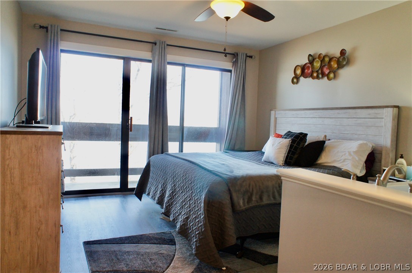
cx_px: 206
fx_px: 274
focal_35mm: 24
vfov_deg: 52.9
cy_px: 136
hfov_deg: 73.8
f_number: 4
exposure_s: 1/160
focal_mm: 16
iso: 640
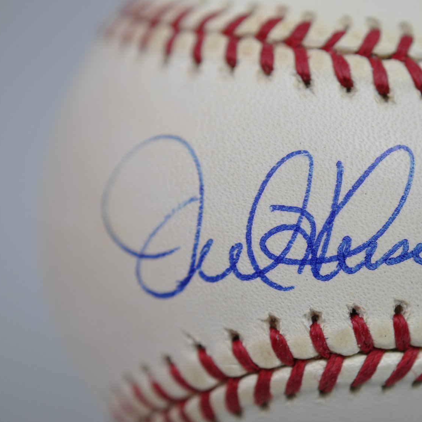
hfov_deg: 22.4
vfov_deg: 22.5
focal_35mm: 77
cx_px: 290
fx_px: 1062
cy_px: 212
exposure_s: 1/60
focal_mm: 40
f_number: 4
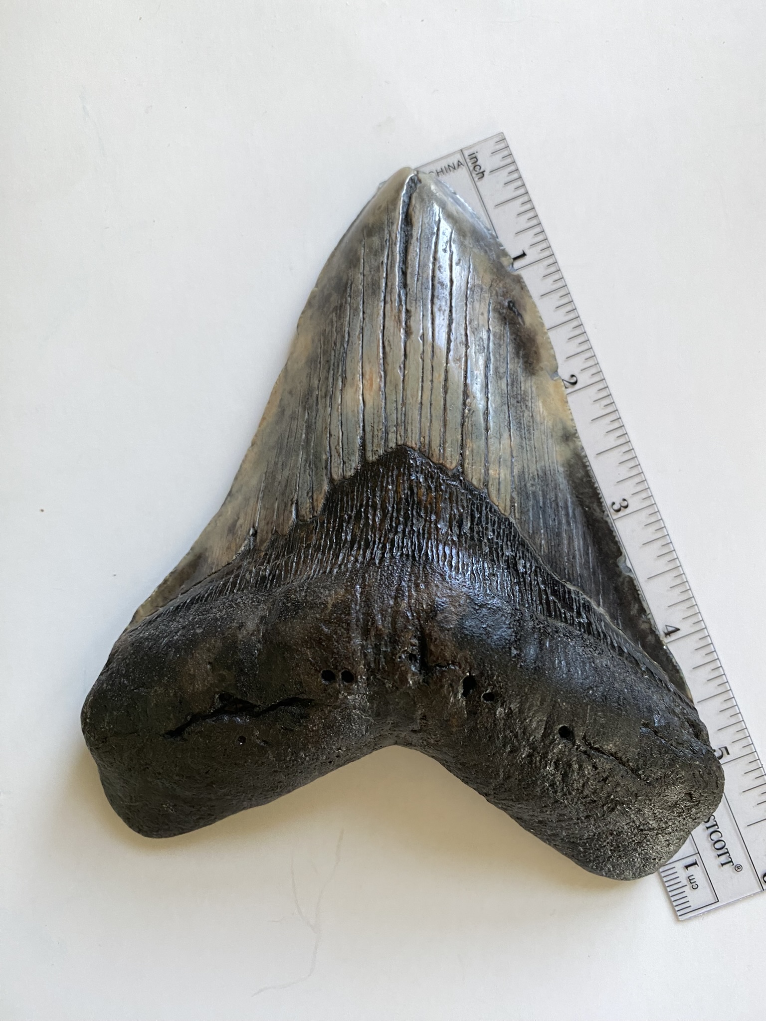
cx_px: 383
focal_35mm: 25
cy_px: 510
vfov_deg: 69.4
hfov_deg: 54.9
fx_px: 738
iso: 125
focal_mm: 4.25
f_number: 1.8
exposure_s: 1/60
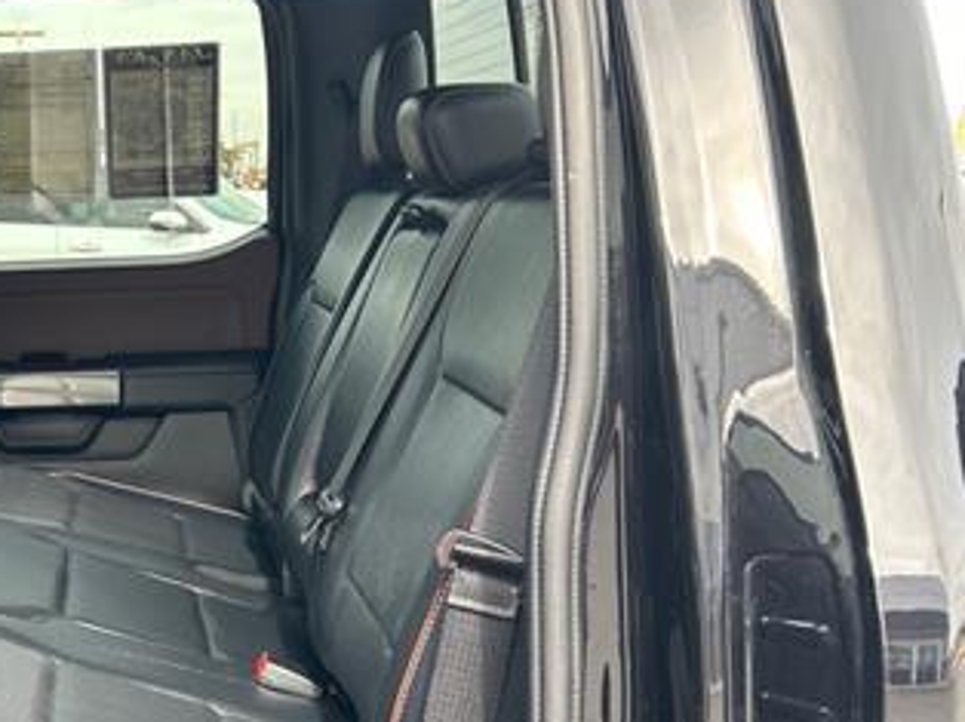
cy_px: 399
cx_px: 31
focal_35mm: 53
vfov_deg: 27.5
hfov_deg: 33.5
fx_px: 1476
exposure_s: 1/158
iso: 50
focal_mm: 5.7
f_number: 1.5
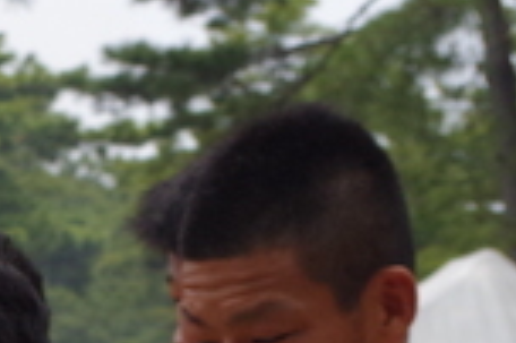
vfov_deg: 4.4
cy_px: 903
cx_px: -1039
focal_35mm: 302
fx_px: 4324
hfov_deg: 6.3
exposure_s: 1/1000
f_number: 5.6
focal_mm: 30.63
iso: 400
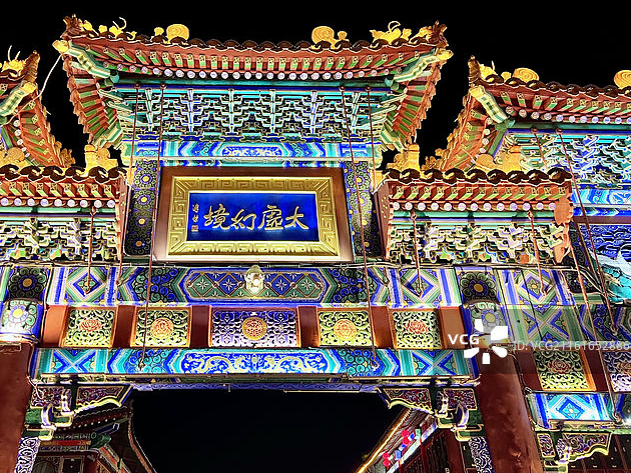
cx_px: 255
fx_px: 602
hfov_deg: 55.0
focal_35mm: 33
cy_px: 184
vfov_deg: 42.7
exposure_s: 1/50
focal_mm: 5.7
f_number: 1.5
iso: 200
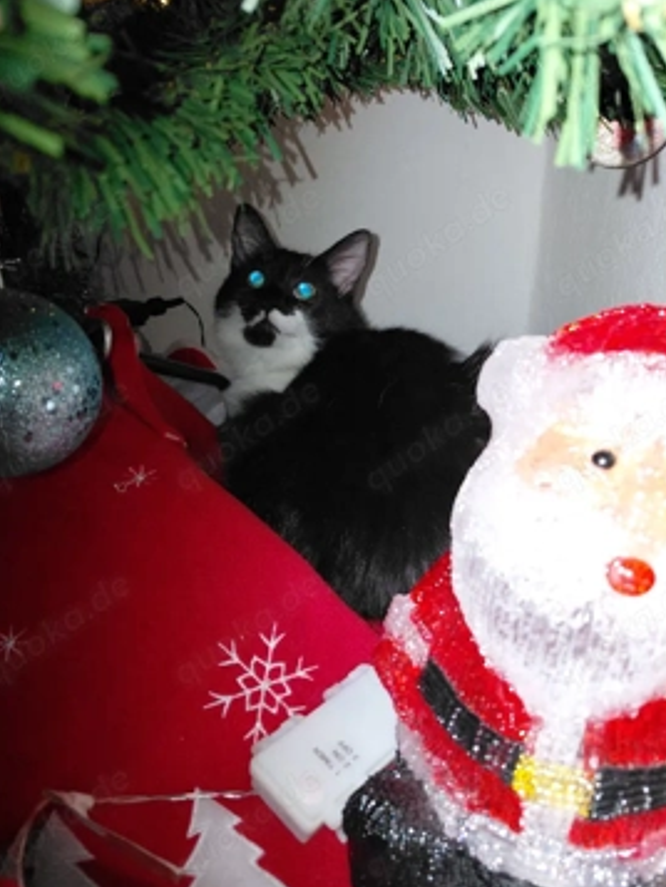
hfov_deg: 49.7
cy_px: 462
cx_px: 301
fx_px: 718
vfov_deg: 63.4
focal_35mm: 28
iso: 160
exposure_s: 1/50.3
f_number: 1.8
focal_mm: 4.69
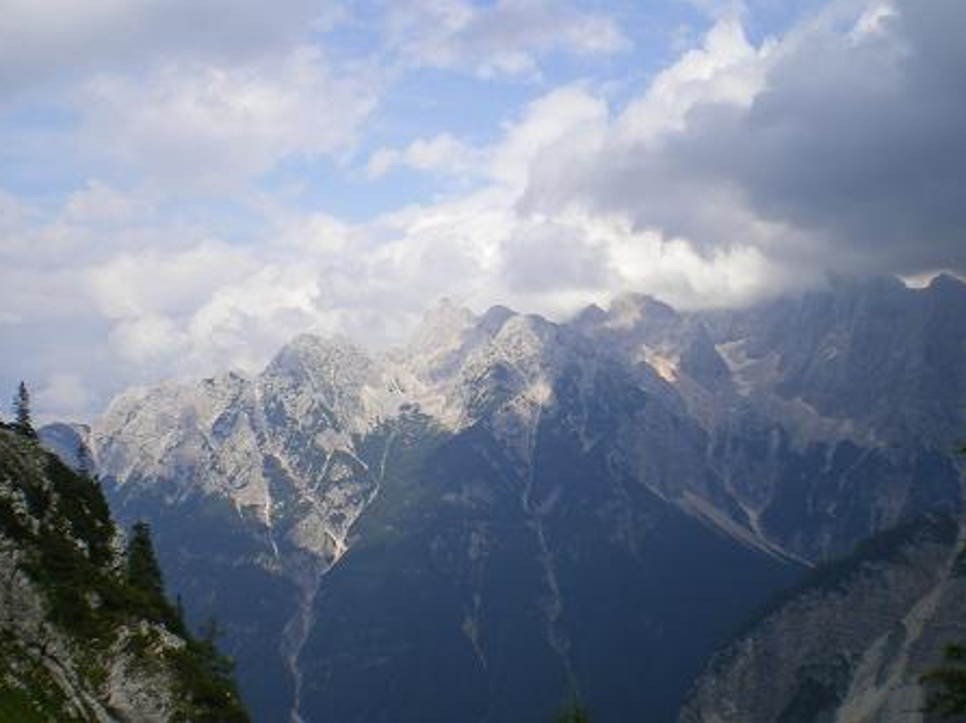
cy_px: 426
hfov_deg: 42.0
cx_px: 420
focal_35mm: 45
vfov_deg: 32.1
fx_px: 1255
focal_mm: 6.3
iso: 64
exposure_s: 1/400
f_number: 4.6
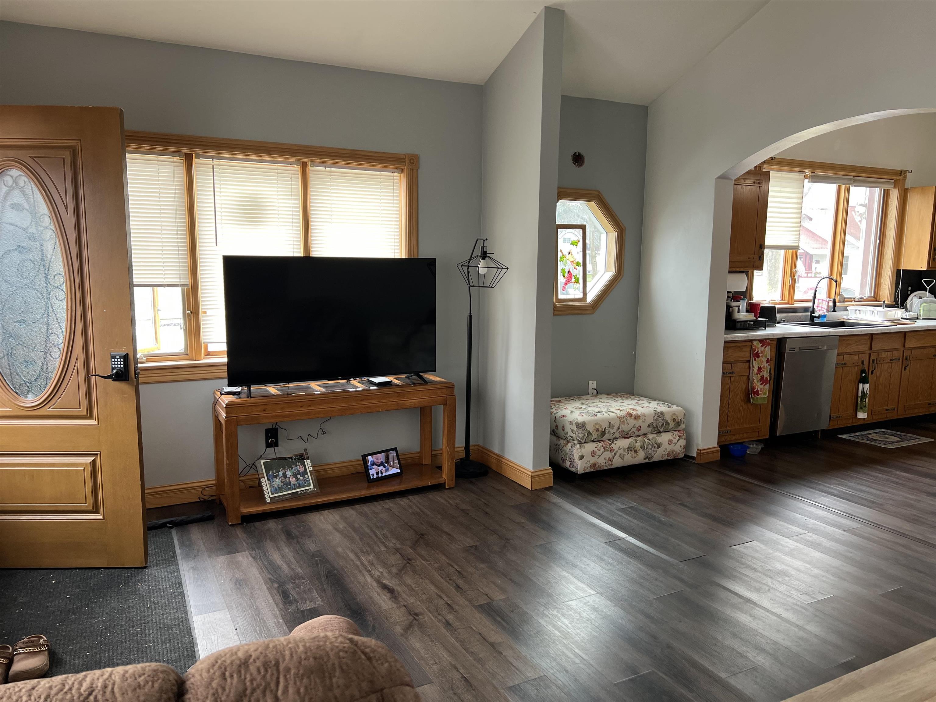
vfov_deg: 53.1
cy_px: 351
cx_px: 468
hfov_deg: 67.3
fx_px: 703
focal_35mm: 26
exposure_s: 1/121
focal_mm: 5.7
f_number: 1.5
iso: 100
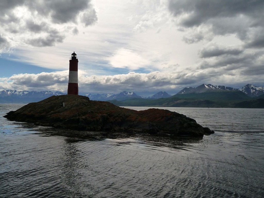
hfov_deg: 56.8
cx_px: 132
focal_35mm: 32
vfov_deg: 44.2
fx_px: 244
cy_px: 99
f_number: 8
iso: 160
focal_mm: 5.3
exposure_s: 1/800
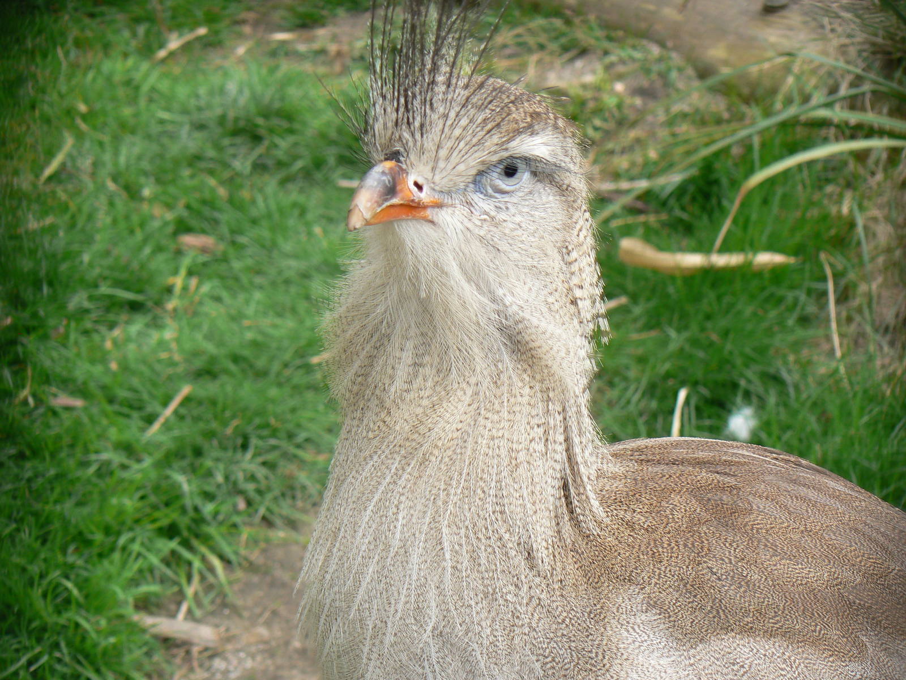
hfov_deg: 18.9
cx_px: 453
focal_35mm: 104
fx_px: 2722
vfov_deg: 14.2
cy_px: 340
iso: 80
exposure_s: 1/125
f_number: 4
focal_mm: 17.3
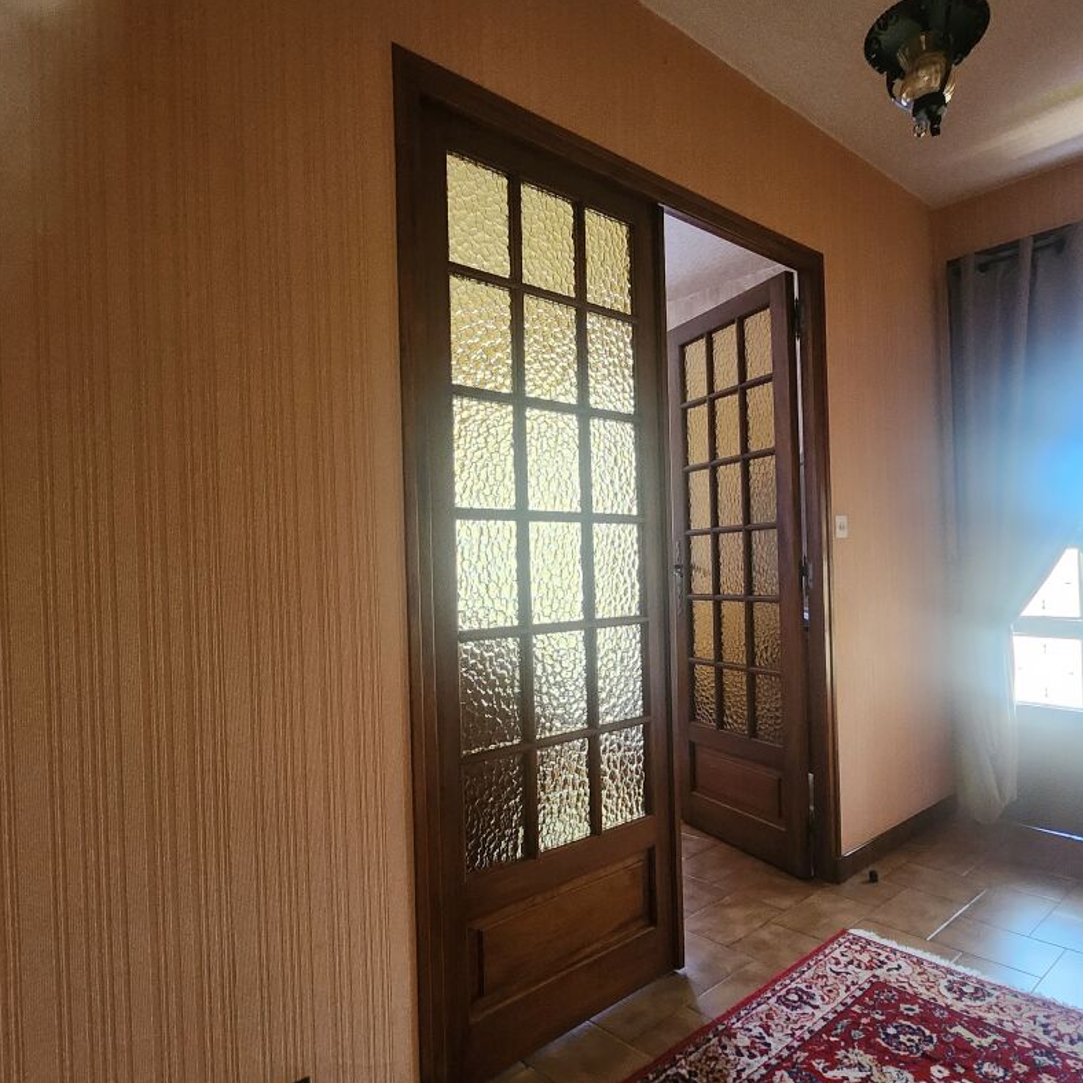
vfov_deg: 72.1
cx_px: 634
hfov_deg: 71.6
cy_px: 539
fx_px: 743
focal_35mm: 21
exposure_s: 1/33
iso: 400
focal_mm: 1.74
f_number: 2.2
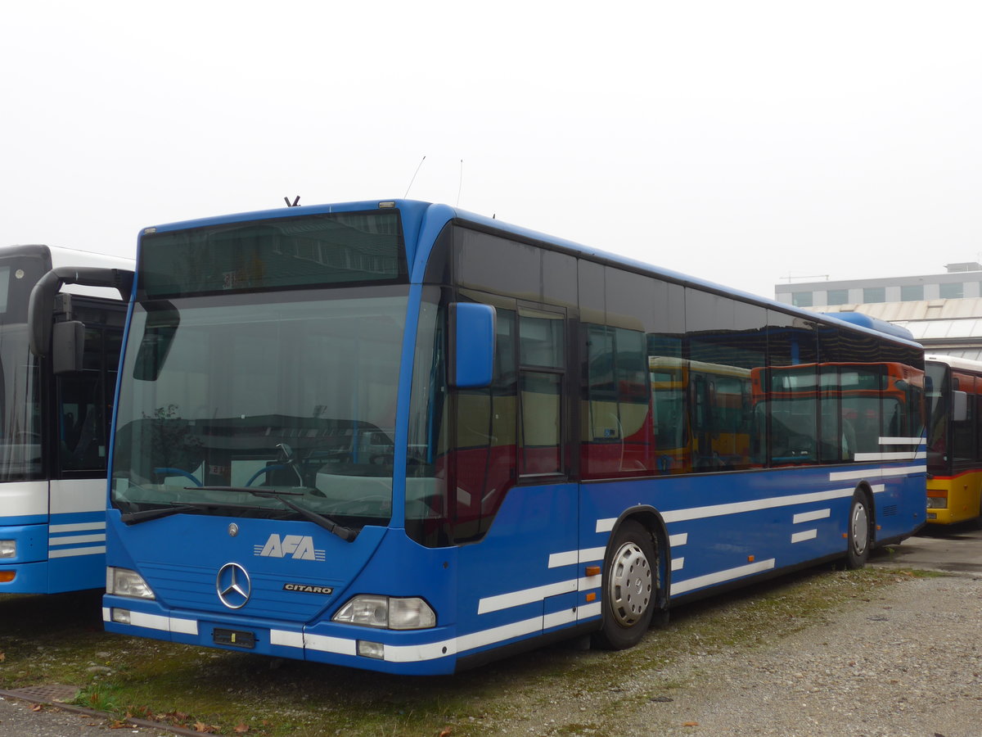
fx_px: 1248
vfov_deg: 32.9
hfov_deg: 42.9
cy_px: 368
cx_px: 491
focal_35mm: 44
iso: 80
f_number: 2.8
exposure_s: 1/250
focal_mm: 9
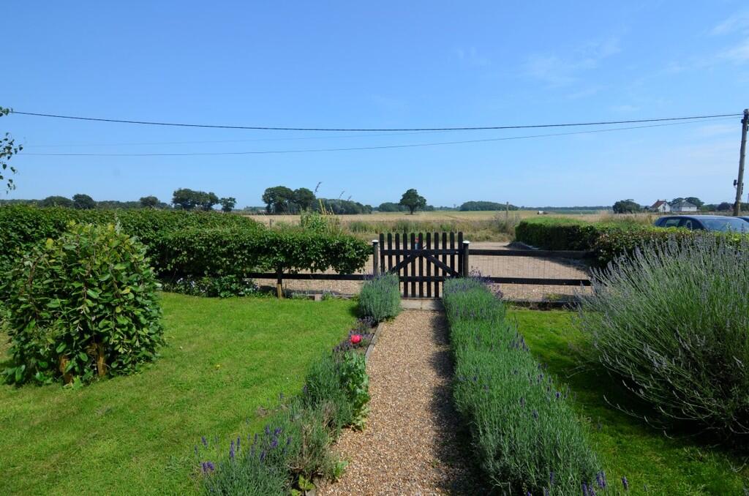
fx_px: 343
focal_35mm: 16
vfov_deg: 71.8
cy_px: 248
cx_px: 374
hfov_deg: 95.1
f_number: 8
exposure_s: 1/250
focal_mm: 11
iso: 140
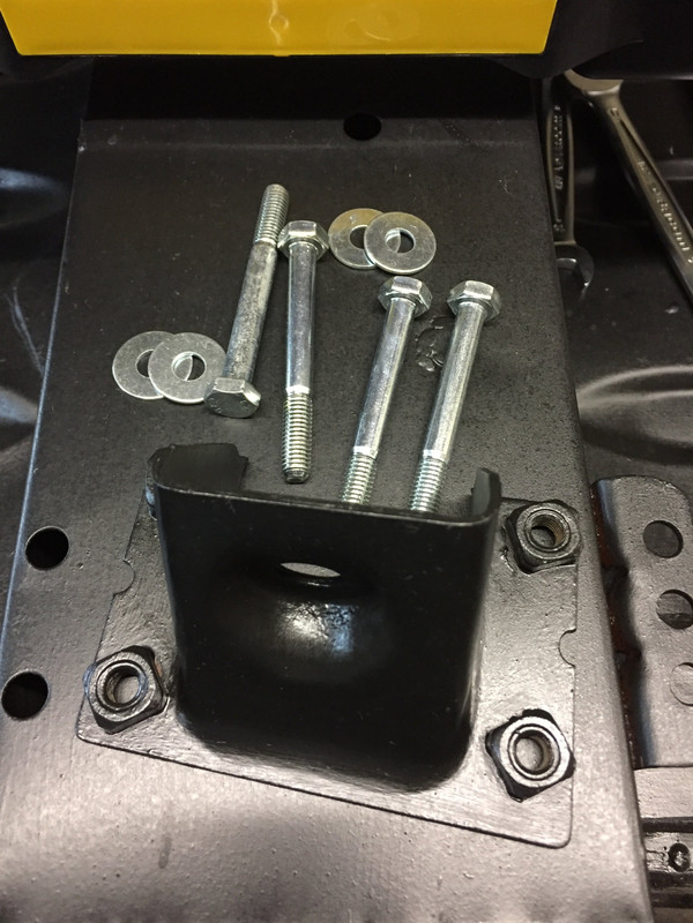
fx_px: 774
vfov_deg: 61.7
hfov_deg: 48.2
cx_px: 346
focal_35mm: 29
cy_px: 462
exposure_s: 1/20
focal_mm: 4.15
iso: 250
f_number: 2.2
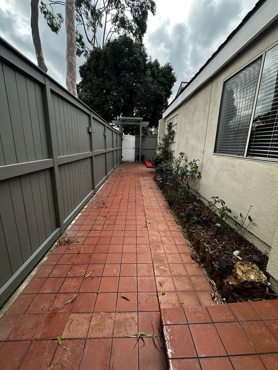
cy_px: 185
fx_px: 161
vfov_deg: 98.2
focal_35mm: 15
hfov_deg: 81.7
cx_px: 141
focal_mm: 2.22
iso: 40
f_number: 2.2
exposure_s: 1/399
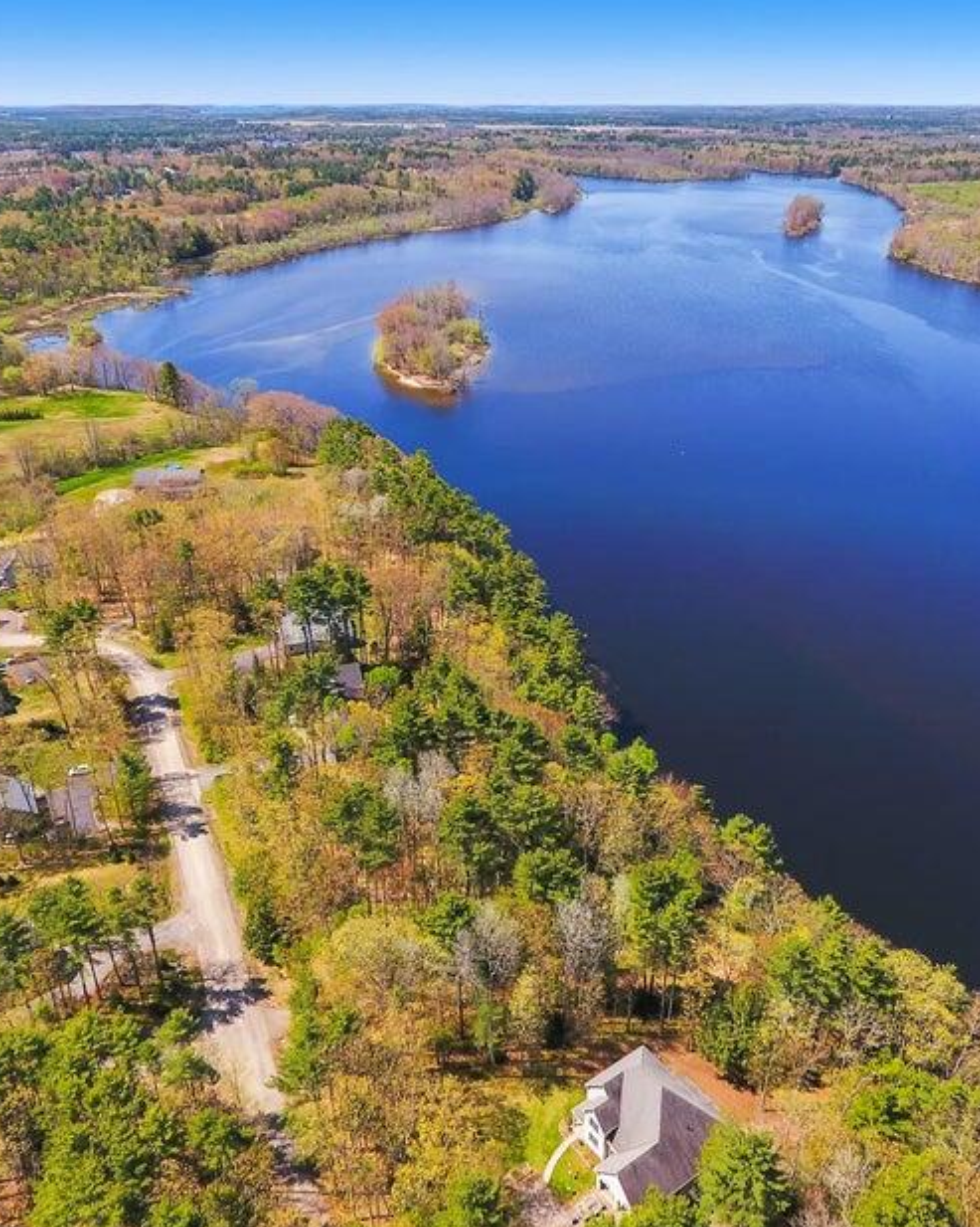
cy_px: 599
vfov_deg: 64.1
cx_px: 564
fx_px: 980
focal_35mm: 27
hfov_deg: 52.9
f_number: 2.8
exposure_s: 1/320
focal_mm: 3.61
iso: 100
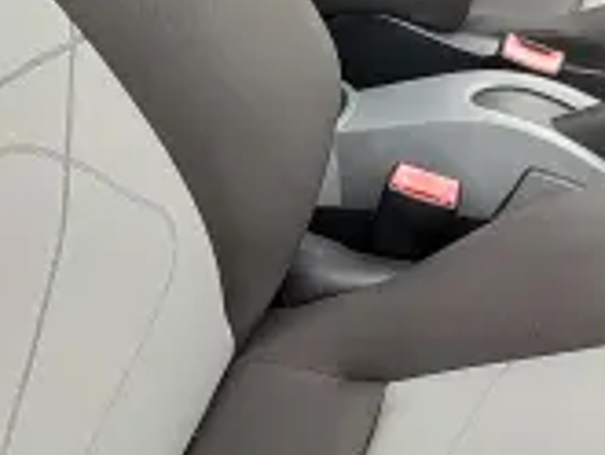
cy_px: -29
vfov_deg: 16.2
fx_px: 1557
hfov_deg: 21.2
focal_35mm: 89
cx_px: 616
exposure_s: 1/107
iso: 100
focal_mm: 5.56
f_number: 1.8
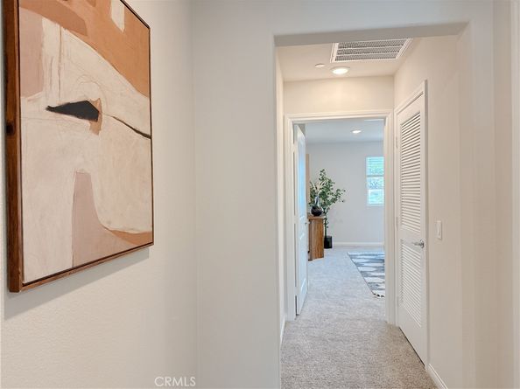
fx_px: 360
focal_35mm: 24
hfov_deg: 71.6
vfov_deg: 56.8
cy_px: 194
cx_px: 260
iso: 200
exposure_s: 1/155
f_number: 1.78
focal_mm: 6.76
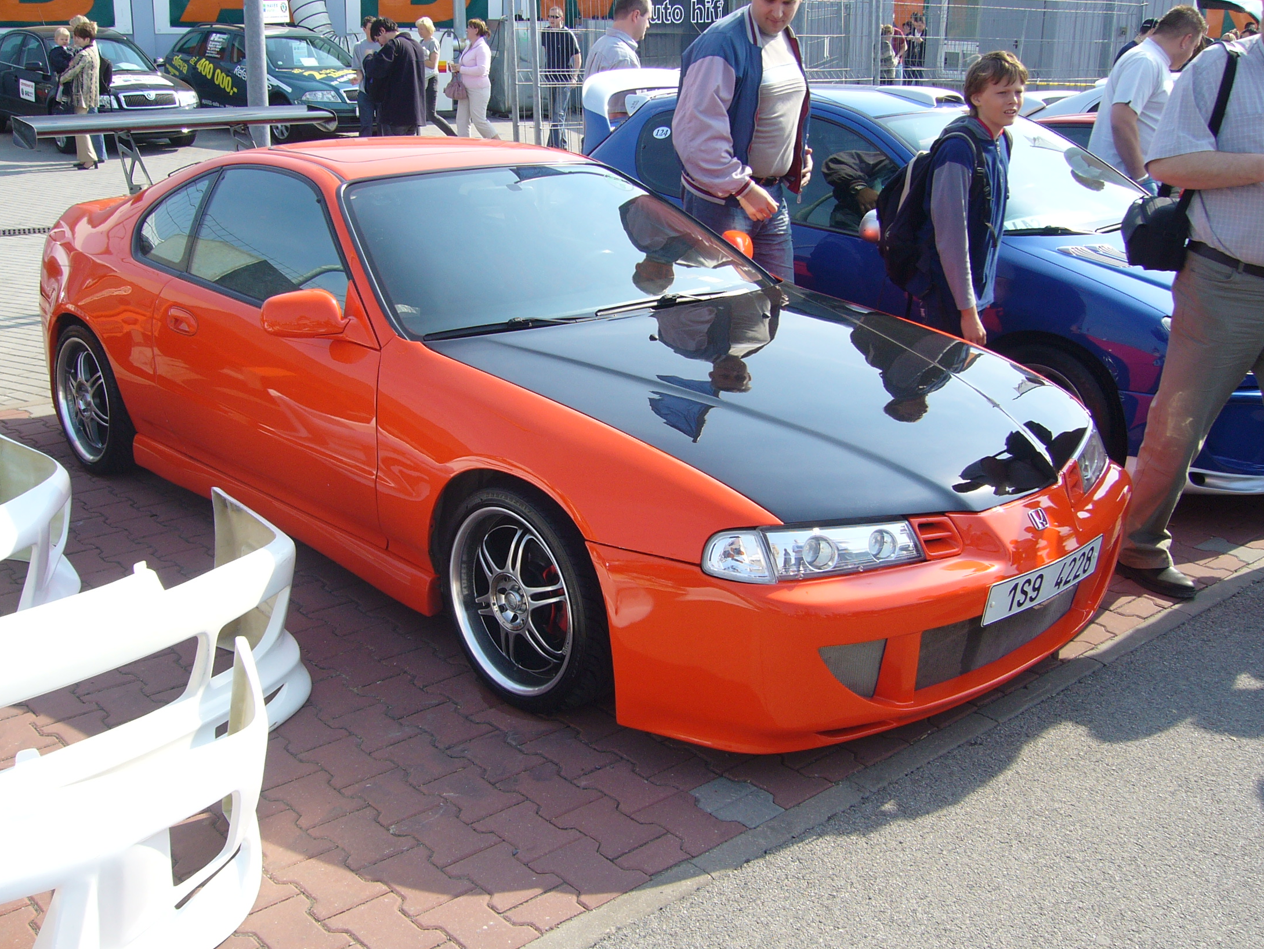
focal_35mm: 37
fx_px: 1351
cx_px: 624
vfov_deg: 38.7
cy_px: 453
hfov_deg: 50.1
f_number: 5.6
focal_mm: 5.8
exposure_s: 1/160
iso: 64
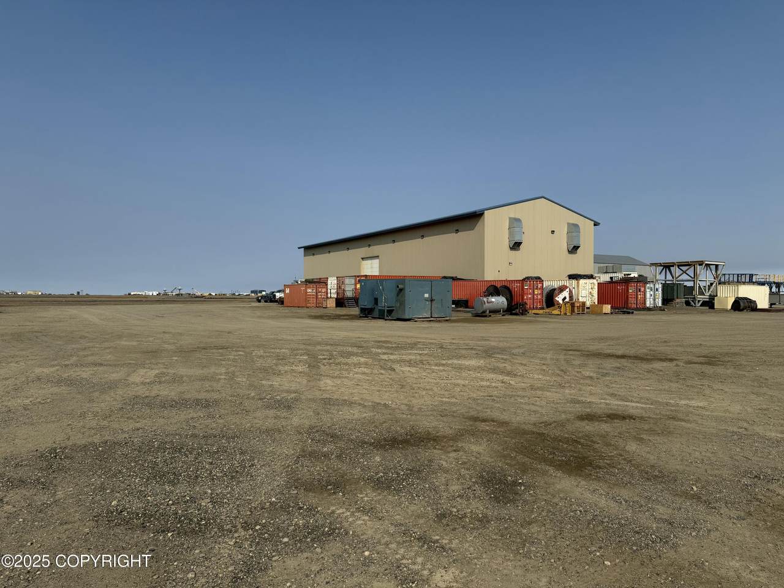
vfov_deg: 56.8
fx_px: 544
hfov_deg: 71.6
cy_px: 294
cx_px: 392
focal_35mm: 24
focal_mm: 6.76
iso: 80
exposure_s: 1/8130
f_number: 1.78
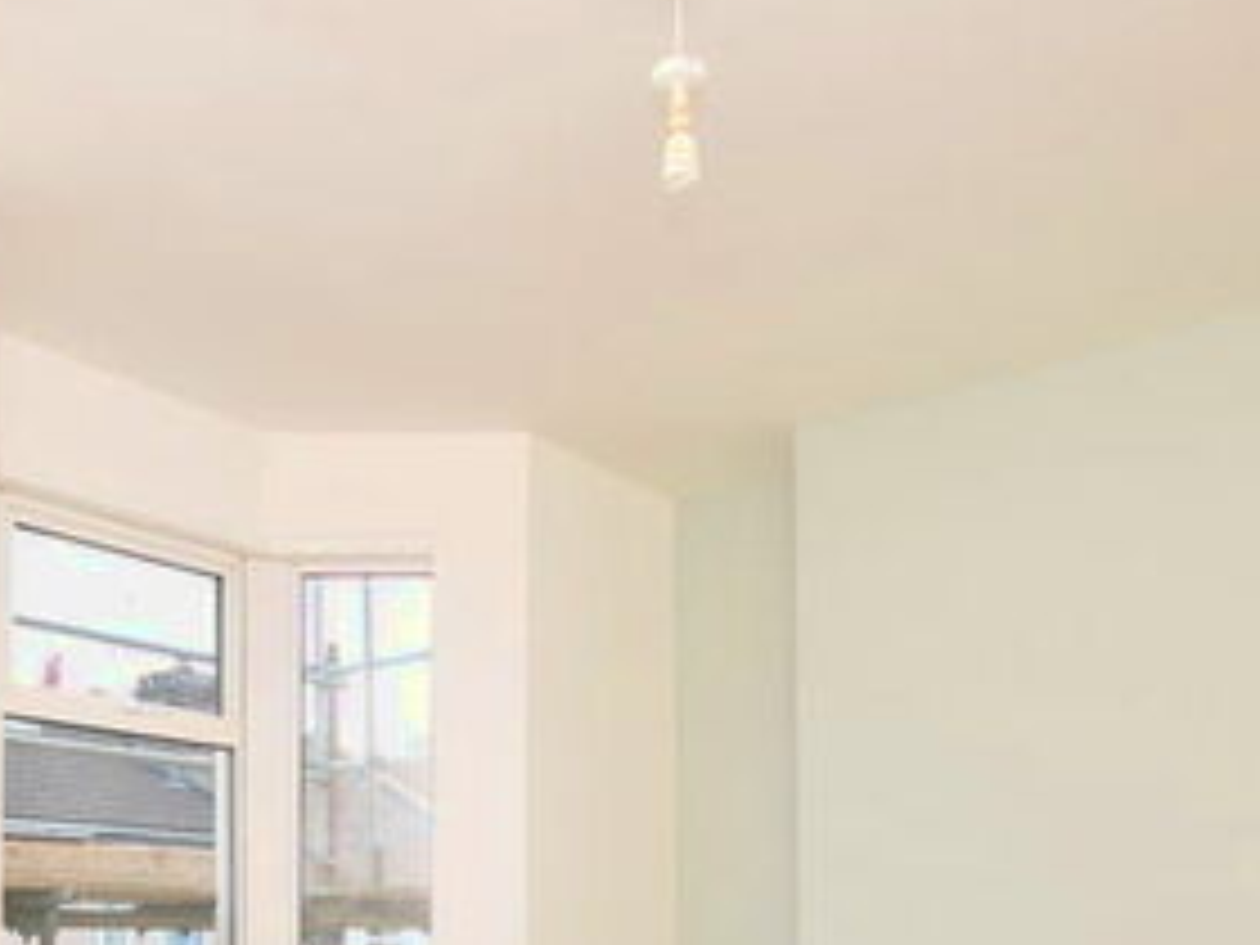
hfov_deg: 51.0
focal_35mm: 36
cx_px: 500
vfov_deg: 36.4
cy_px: 907
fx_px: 1310
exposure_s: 1/60
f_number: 3.5
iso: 100
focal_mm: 10
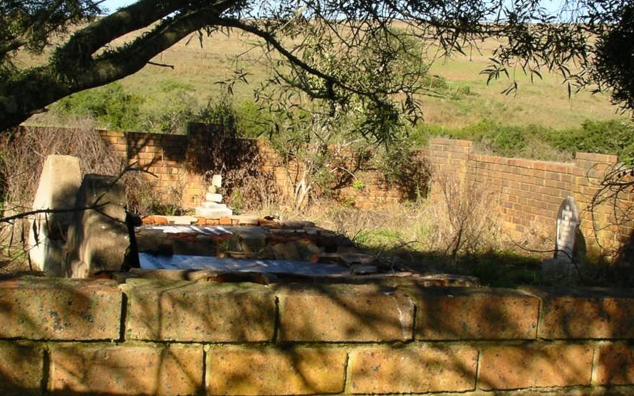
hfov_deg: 37.5
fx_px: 933
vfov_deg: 24.0
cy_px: 211
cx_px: 317
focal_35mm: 54
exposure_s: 1/100
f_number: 6.9
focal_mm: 5.7
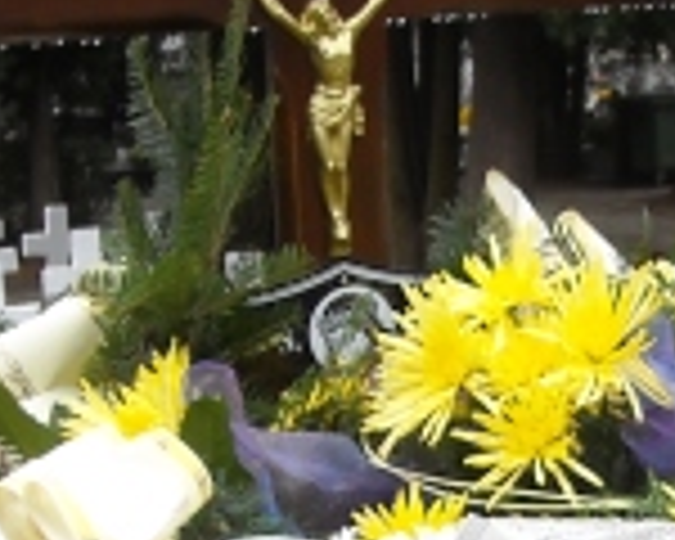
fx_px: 2917
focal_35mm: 146
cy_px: 702
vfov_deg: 10.4
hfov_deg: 13.2
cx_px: 459
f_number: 2.8
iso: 64
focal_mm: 5.7
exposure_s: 1/80
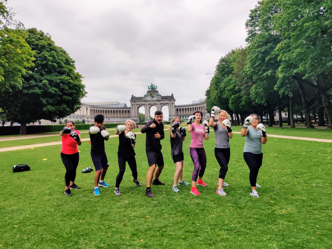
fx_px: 259
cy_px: 124
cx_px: 166
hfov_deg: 65.3
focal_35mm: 27
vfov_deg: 51.4
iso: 125
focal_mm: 4.75
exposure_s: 1/2363
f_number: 1.75
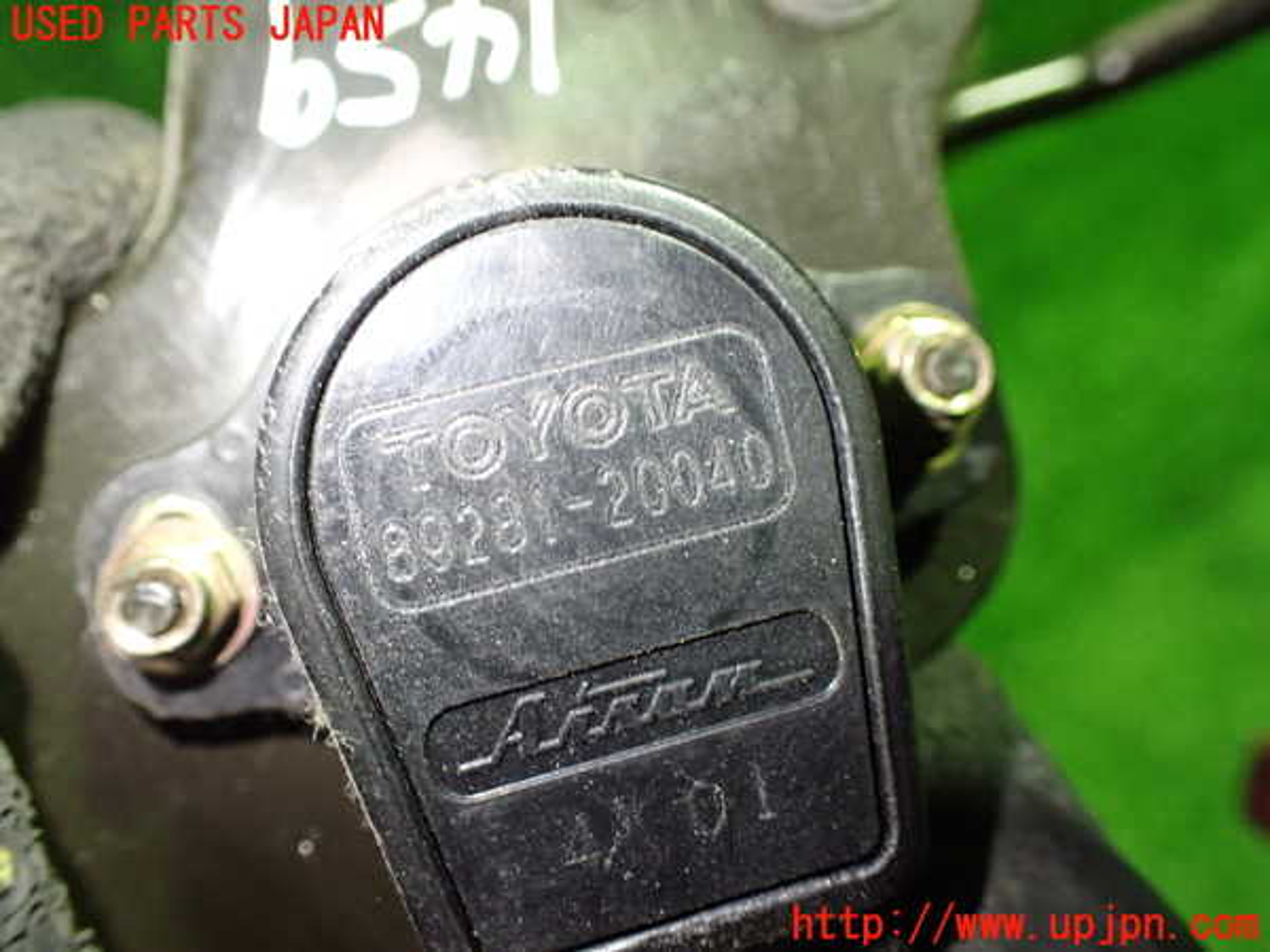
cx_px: 635
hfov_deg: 60.0
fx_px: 1101
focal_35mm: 30
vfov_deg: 46.8
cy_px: 476
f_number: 2.3
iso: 800
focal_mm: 5.4
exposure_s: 1/100
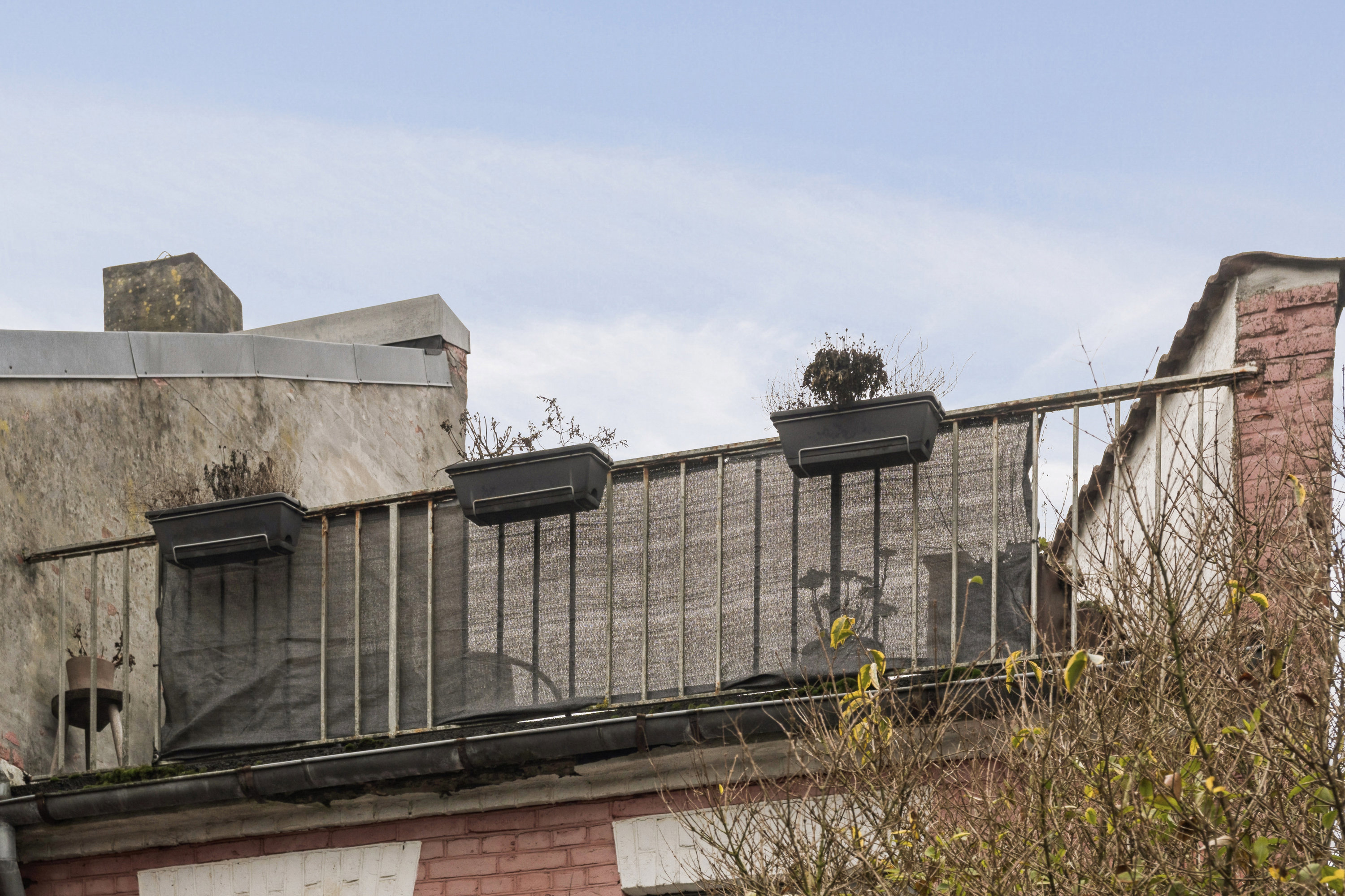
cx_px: 672
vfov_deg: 19.7
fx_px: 2578
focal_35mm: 69
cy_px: 448
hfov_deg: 29.2
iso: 250
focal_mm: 46
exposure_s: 1/250
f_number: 6.3
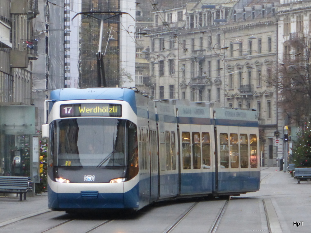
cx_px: 156
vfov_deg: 9.3
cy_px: 116
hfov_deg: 12.3
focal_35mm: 160
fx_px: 1437
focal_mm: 25.9
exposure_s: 1/60
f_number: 5.4
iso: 400
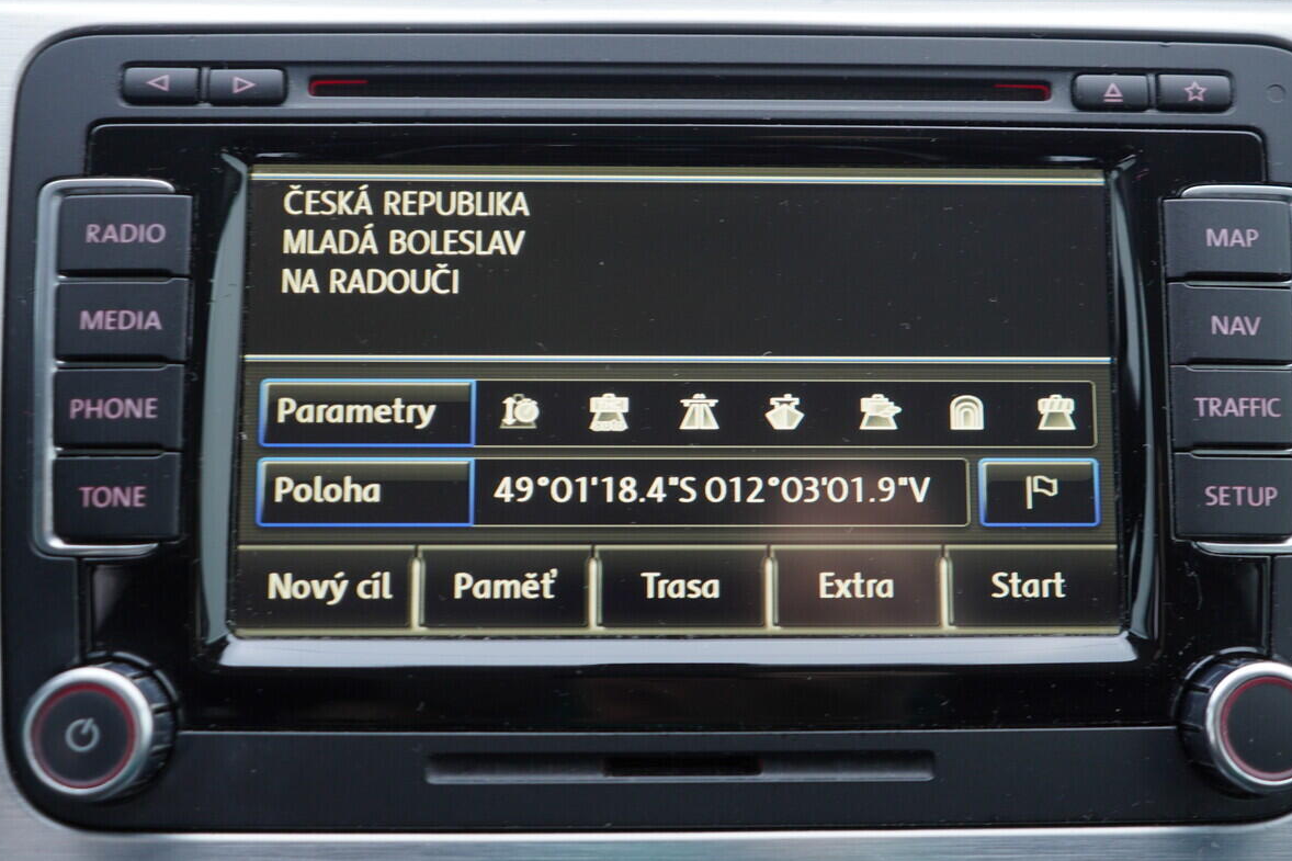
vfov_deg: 30.5
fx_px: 1579
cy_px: 373
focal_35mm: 44
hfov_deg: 44.5
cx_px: 684
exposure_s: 1/40
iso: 125
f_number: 2.8
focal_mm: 24
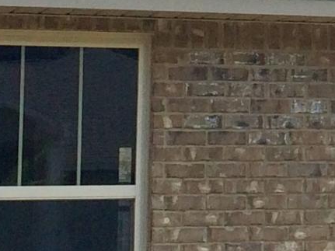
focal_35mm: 202
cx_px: 647
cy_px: -12
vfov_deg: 7.3
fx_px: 1954
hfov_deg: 9.2
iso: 32
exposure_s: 1/2160
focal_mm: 4.15
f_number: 2.2
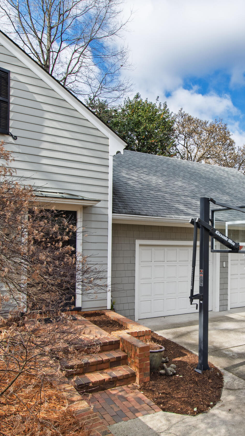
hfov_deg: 40.0
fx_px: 323
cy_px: 238
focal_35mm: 28
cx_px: 194
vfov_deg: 67.8
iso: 100
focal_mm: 10
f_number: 8
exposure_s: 1/100
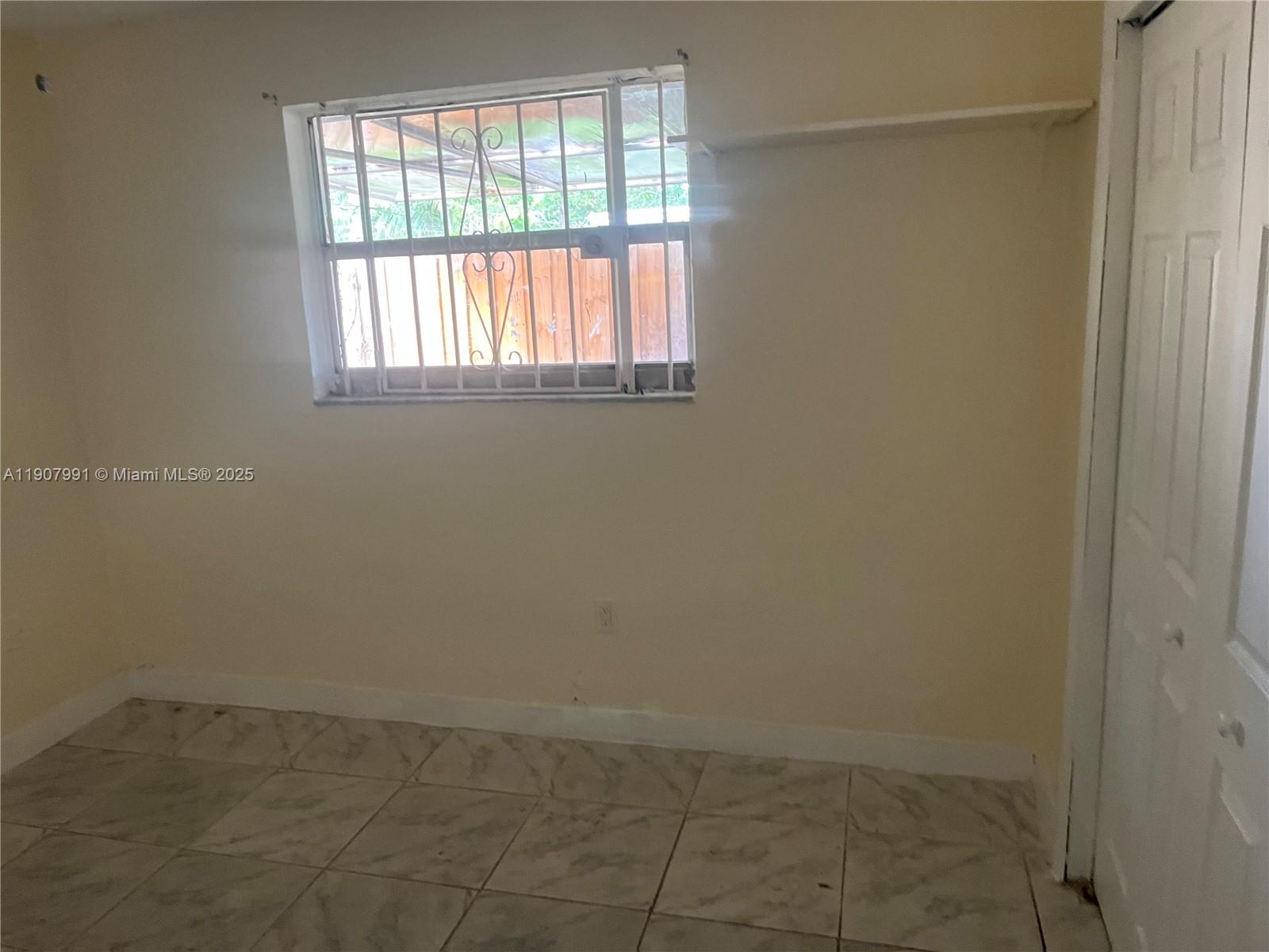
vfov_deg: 53.1
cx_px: 634
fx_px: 953
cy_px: 476
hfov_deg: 67.3
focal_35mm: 26
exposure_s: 1/60
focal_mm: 5.1
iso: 400
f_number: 1.6
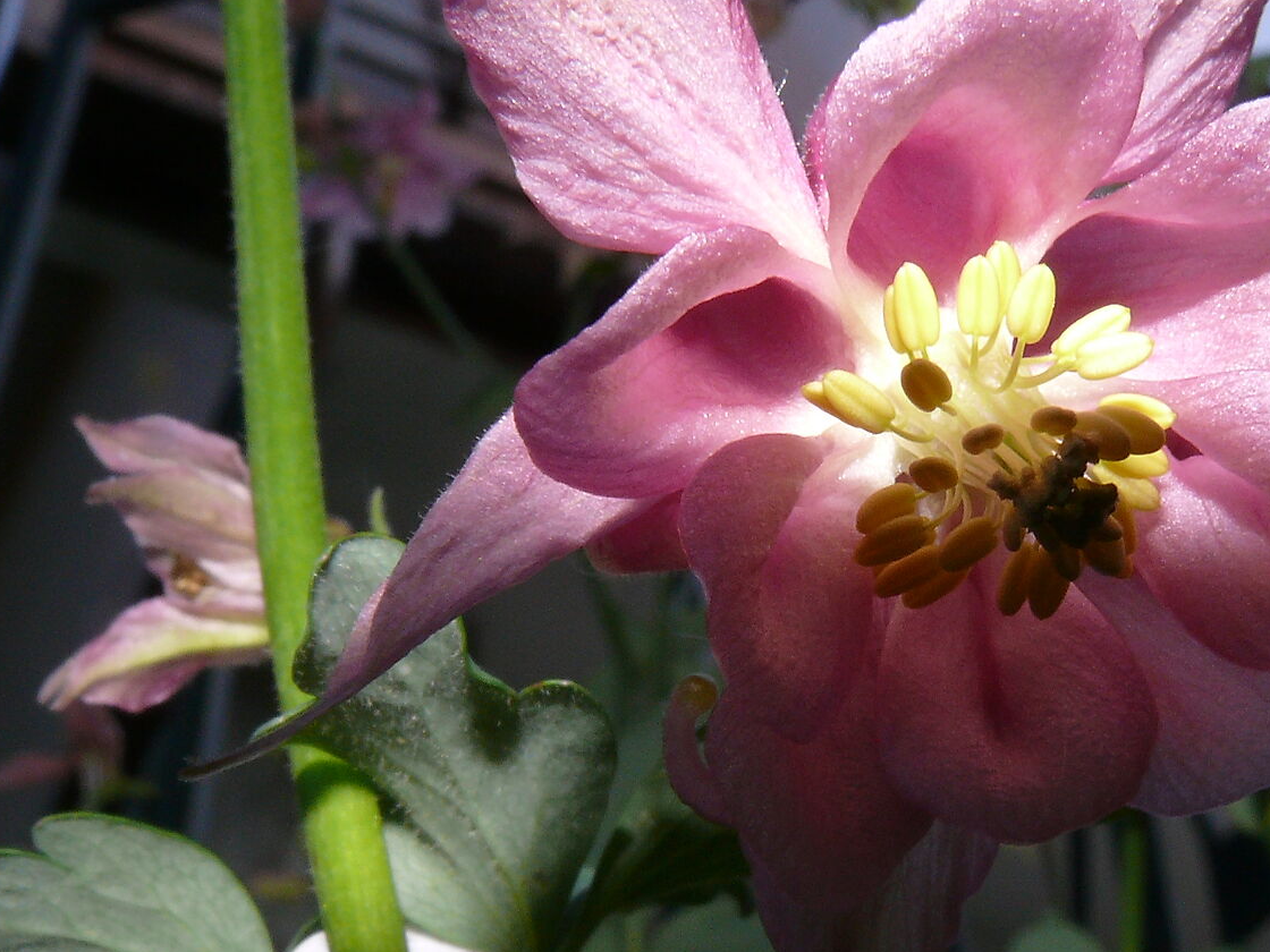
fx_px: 2752
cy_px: 580
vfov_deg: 19.6
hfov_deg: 25.7
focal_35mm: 75
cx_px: 949
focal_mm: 7.4
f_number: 11
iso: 100
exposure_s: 1/30
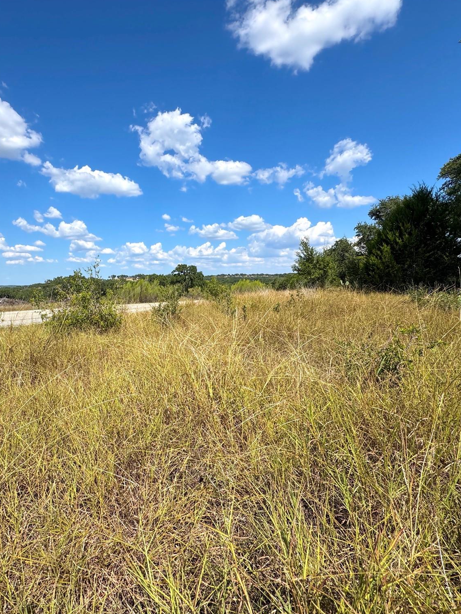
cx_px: 171
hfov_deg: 67.6
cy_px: 307
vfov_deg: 84.7
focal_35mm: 19
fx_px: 337
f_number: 2.2
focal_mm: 2.22
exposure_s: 1/3106
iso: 50
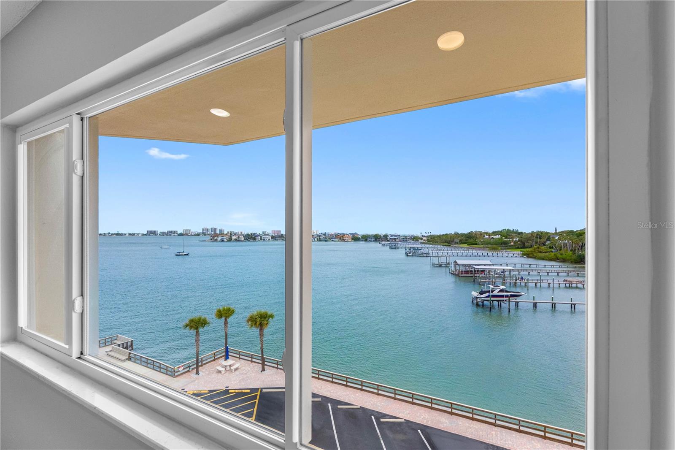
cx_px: 338
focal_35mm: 16
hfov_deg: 96.7
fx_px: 300
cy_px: 225
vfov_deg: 73.7
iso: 1600
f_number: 11
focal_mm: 16
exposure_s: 1/125
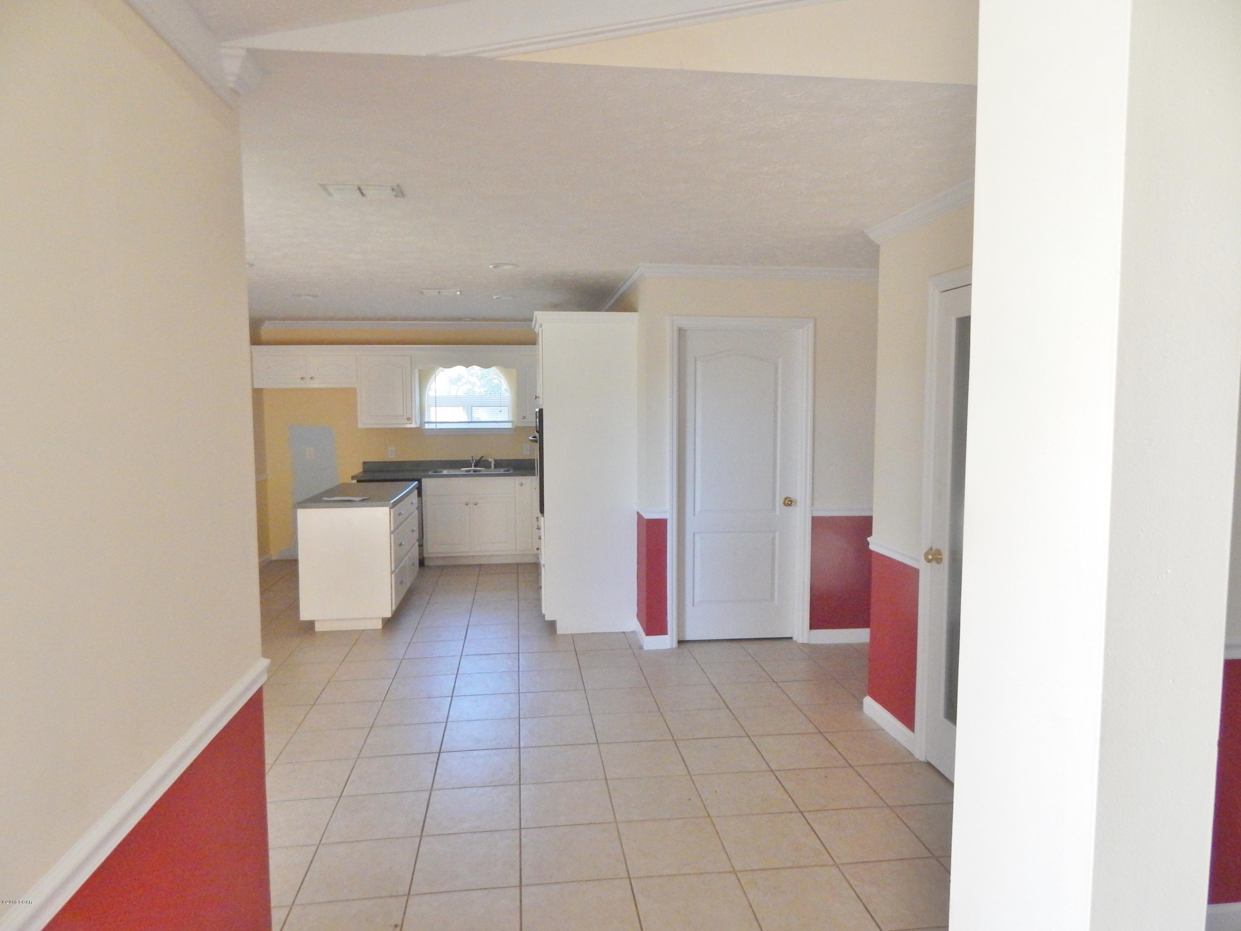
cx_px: 620
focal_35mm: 22
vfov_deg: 61.1
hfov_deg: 76.4
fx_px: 789
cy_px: 466
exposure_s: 1/100
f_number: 3
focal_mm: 4
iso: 400
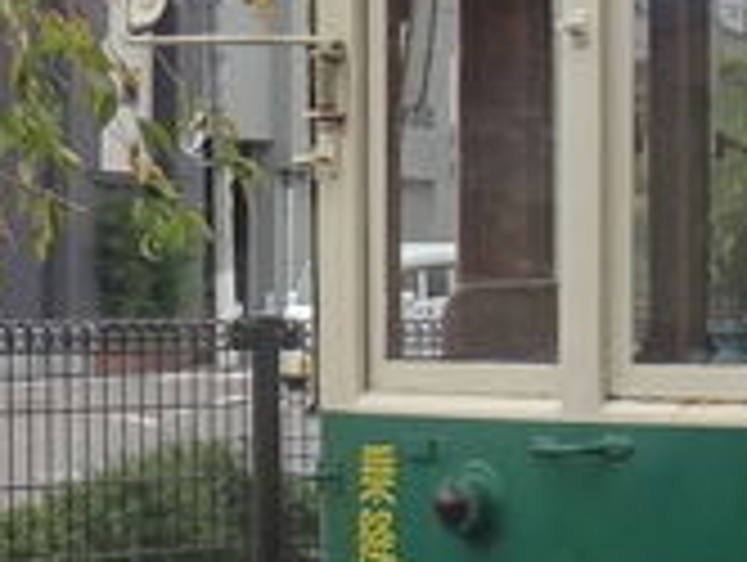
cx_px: -86
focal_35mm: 173
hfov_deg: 11.2
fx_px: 3739
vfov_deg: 8.6
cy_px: 414
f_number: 3.5
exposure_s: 1/320
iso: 80
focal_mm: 4.1
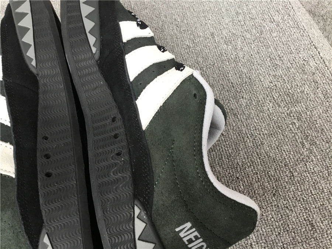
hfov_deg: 58.4
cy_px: 124
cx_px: 166
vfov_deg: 45.4
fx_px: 297
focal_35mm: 31
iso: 25
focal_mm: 3.3
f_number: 2.4
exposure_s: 1/33
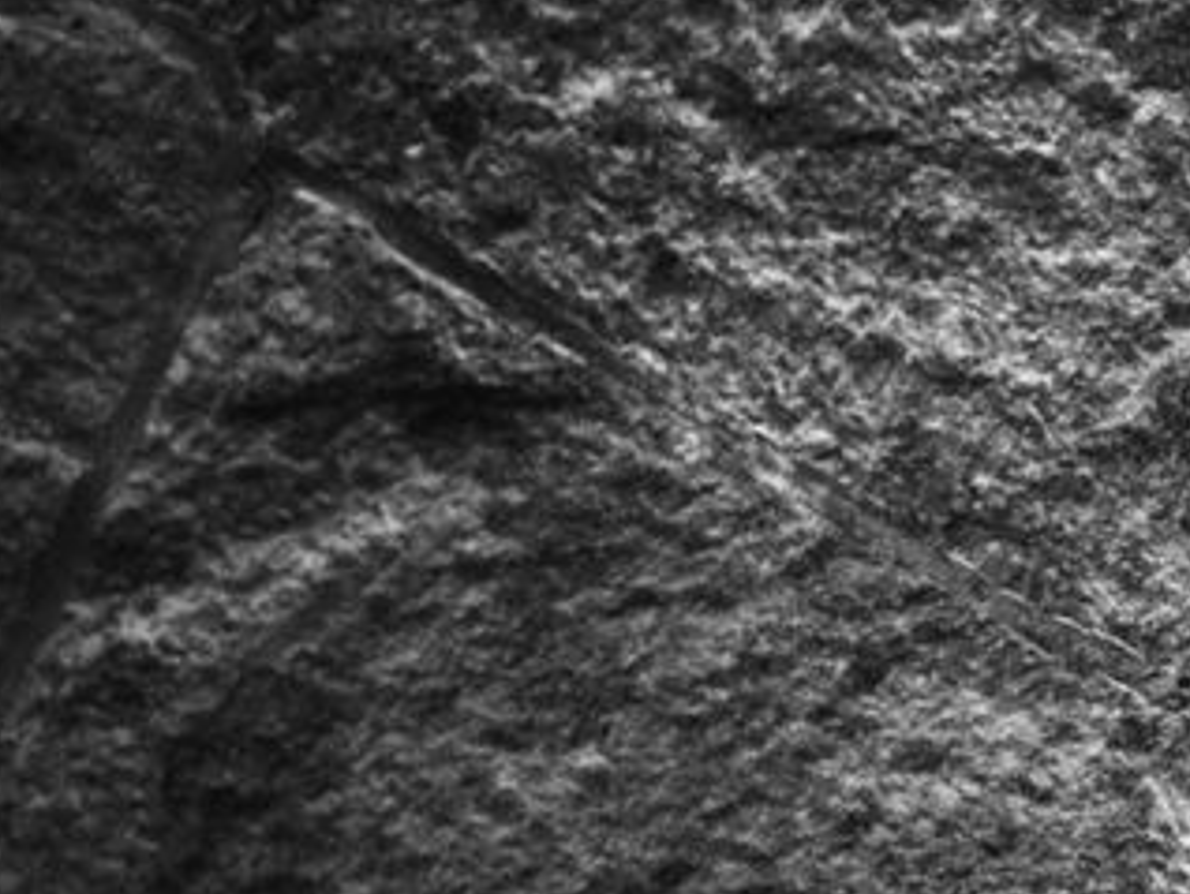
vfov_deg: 7.2
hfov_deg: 9.1
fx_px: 6915
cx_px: 2634
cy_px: 1676
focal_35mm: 201
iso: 1000
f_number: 7.1
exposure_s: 1/250
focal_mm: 20
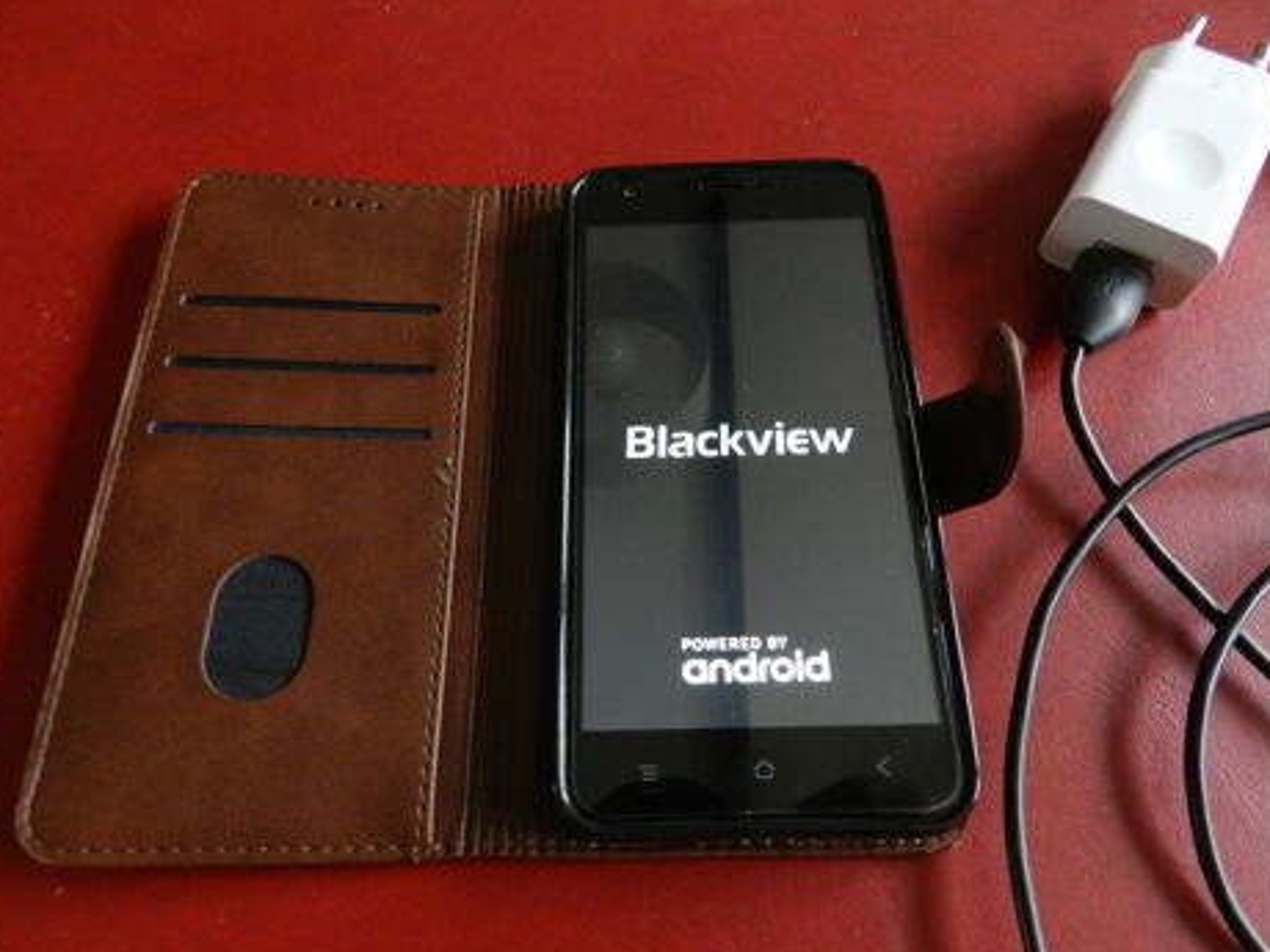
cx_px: 643
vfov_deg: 56.8
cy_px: 466
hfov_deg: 71.6
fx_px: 881
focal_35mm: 24
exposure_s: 1/15
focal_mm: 4
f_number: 3.4
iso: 450
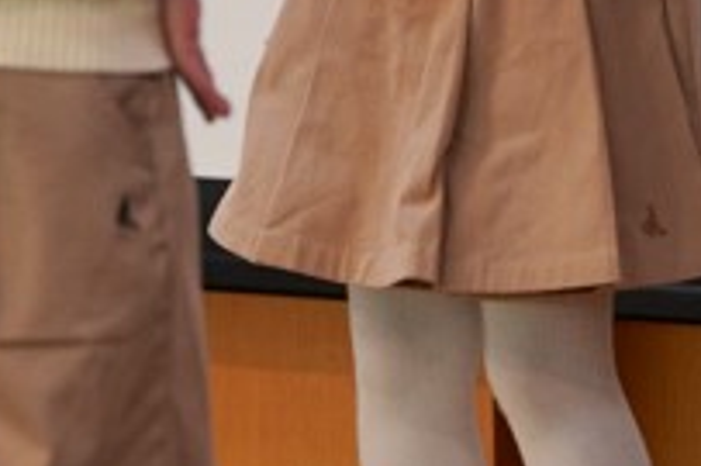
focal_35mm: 777
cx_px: -701
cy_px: -383
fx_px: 15117
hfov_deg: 2.6
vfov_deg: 1.8
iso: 800
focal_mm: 175
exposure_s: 1/200
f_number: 4
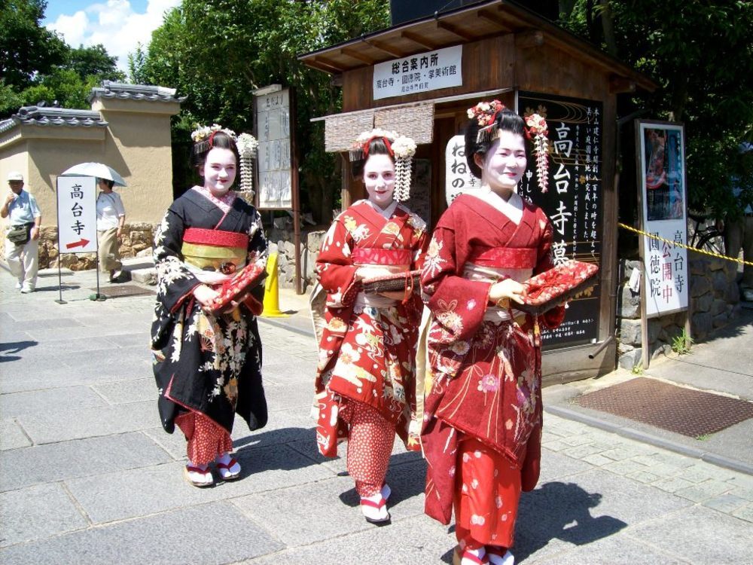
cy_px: 282
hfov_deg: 51.4
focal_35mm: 36
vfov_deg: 39.7
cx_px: 376
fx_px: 783
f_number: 4.8
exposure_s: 1/308
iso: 80
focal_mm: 6
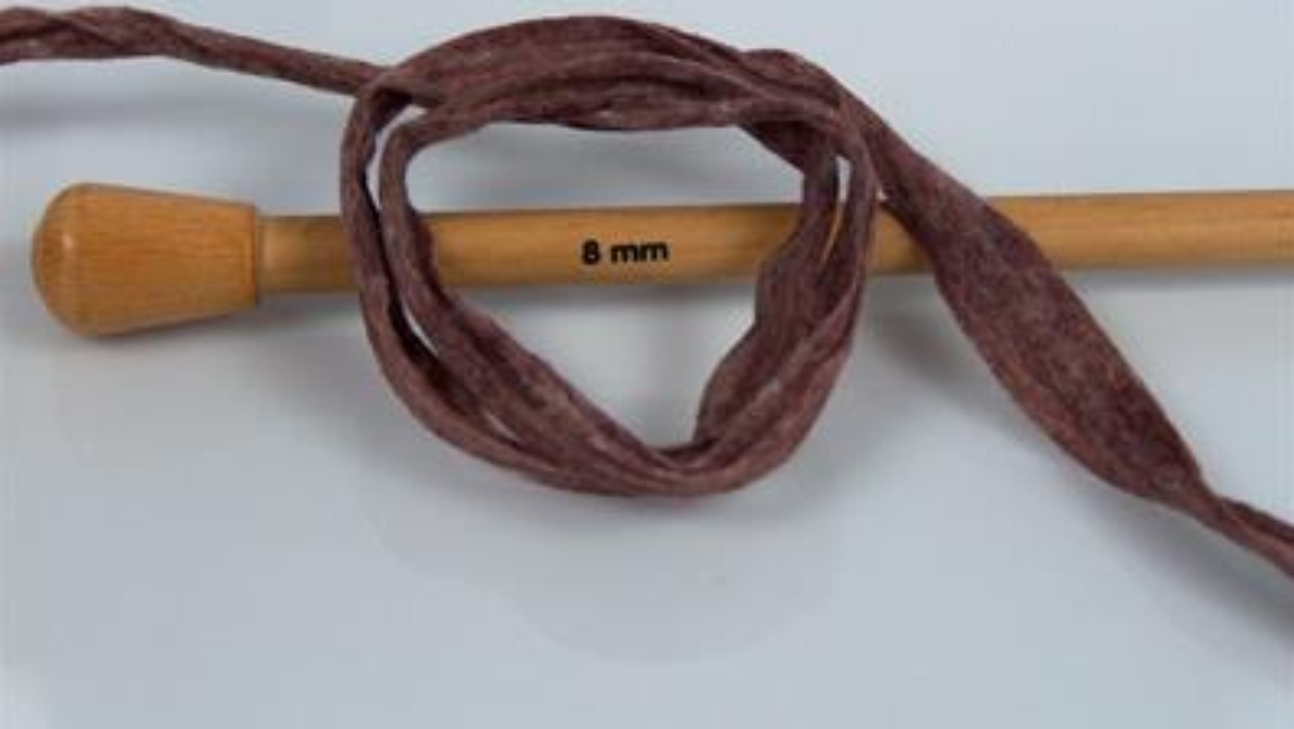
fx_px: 2300
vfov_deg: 18.0
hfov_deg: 31.4
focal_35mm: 67
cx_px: 647
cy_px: 250
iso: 132
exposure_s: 1/118
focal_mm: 12.53
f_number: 2.9
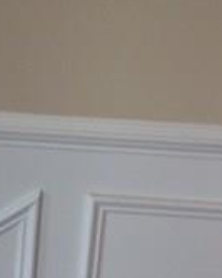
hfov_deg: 12.4
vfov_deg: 17.3
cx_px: -234
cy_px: 20
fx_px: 894
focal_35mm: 109
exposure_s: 1/120
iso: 50
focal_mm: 4.15
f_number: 2.2
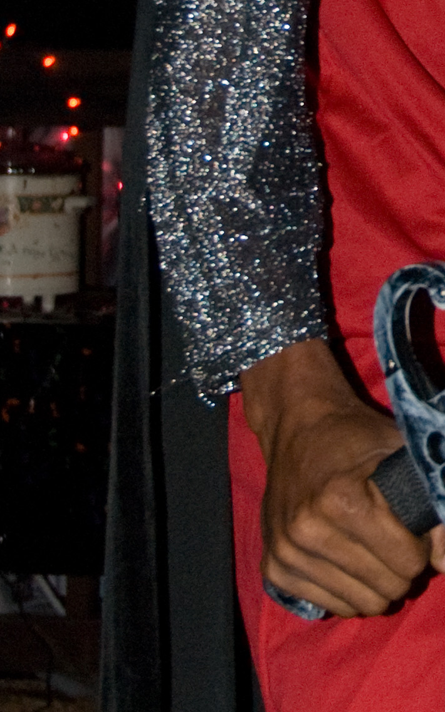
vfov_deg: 12.5
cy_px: 194
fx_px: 3241
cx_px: 782
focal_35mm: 167
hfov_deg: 7.6
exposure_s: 1/60
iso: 200
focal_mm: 32
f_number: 4.2
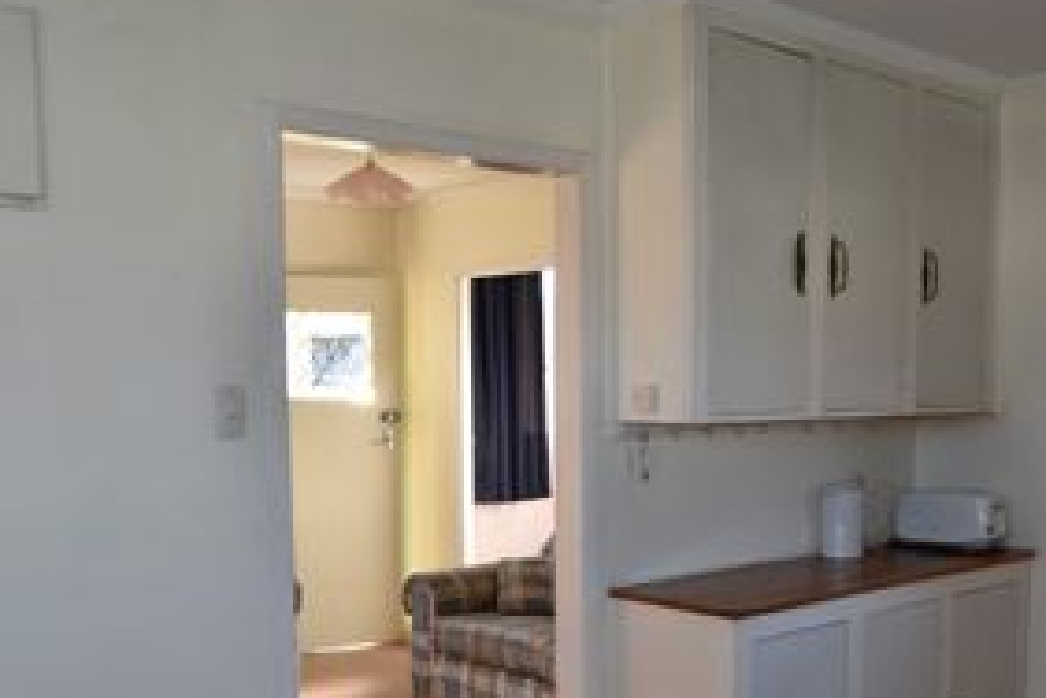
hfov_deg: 48.2
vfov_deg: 32.7
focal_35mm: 40
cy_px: 525
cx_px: 631
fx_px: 1162
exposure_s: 1/80
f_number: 4
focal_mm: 16
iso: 100
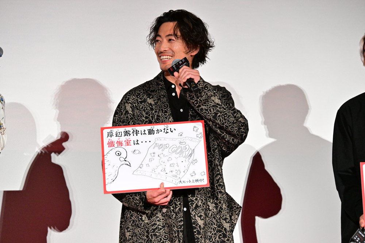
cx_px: 182
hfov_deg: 14.7
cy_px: 122
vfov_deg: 9.8
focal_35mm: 140
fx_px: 1420
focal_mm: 140
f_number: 6.3
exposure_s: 1/200
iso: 6400
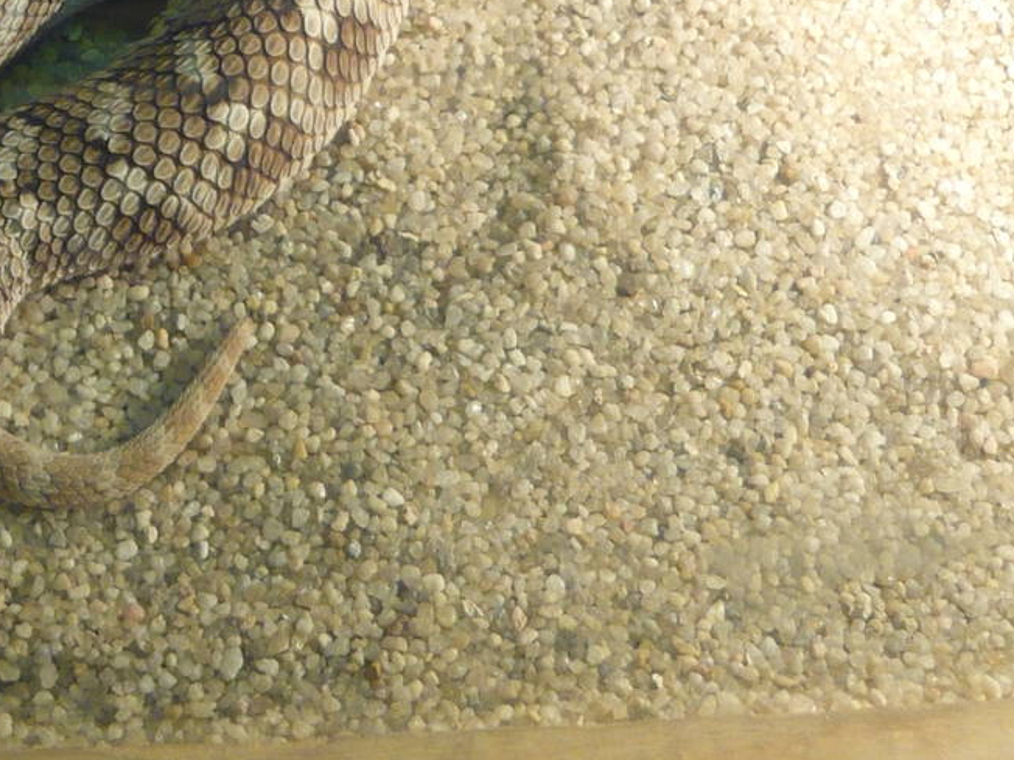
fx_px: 2373
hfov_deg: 23.2
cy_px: 17
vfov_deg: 17.8
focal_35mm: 81
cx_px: 30
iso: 200
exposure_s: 1/30
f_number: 2.8
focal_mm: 5.5
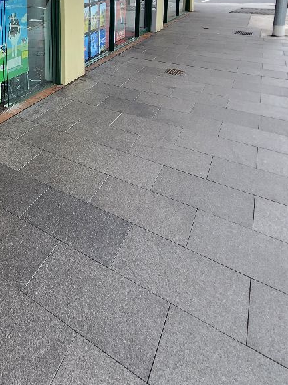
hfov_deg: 43.7
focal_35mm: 27
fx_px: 300
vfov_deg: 55.4
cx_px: -1
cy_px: 29
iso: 50
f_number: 2.2
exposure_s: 1/112
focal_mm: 2.2
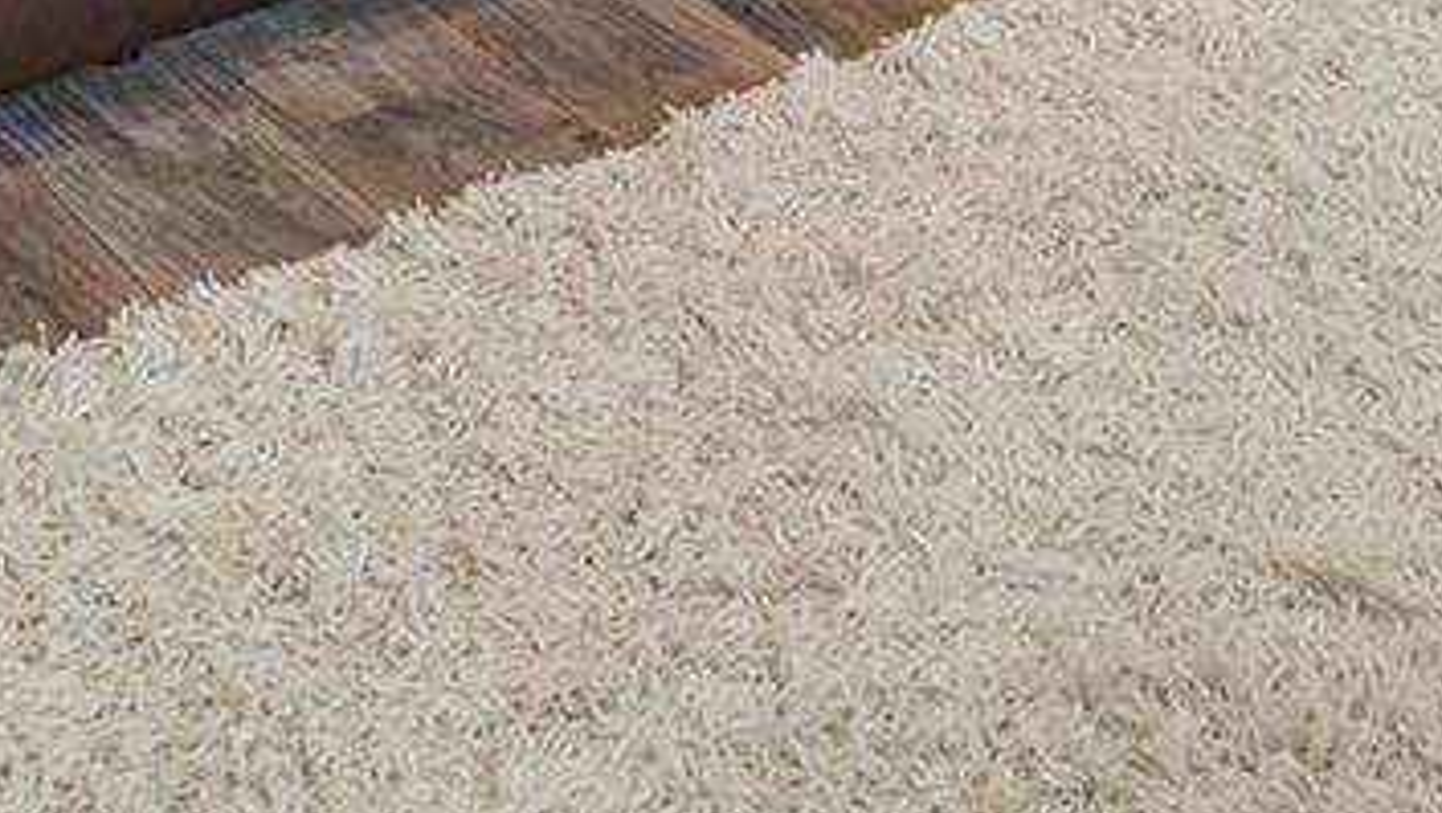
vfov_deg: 10.4
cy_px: -1599
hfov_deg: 24.6
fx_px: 3252
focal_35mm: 85
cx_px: 1132
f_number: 8
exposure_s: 1
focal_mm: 14
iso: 100
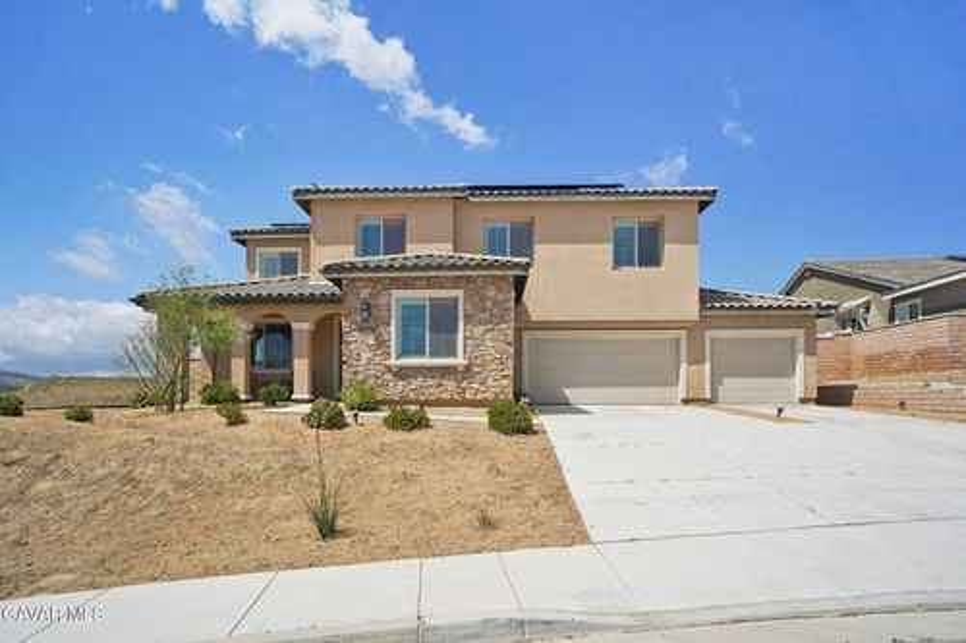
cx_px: 483
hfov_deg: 82.9
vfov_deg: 60.9
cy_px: 322
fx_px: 547
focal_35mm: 20
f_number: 8
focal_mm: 20.4
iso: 400
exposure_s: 1/2500
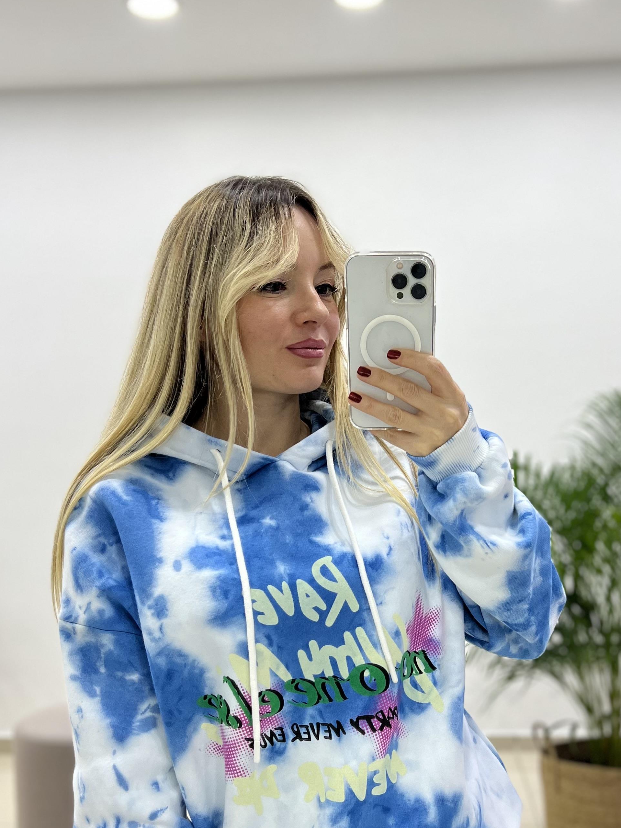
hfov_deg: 35.1
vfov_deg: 45.2
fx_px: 981
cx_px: 359
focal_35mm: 41
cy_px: 541
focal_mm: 5.7
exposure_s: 1/100
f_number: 1.5
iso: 100
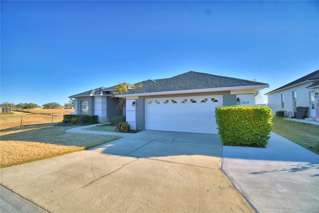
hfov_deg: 100.4
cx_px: 160
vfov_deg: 77.3
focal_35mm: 15
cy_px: 106
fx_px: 133
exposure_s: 1/1000
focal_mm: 10
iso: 100
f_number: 4.5
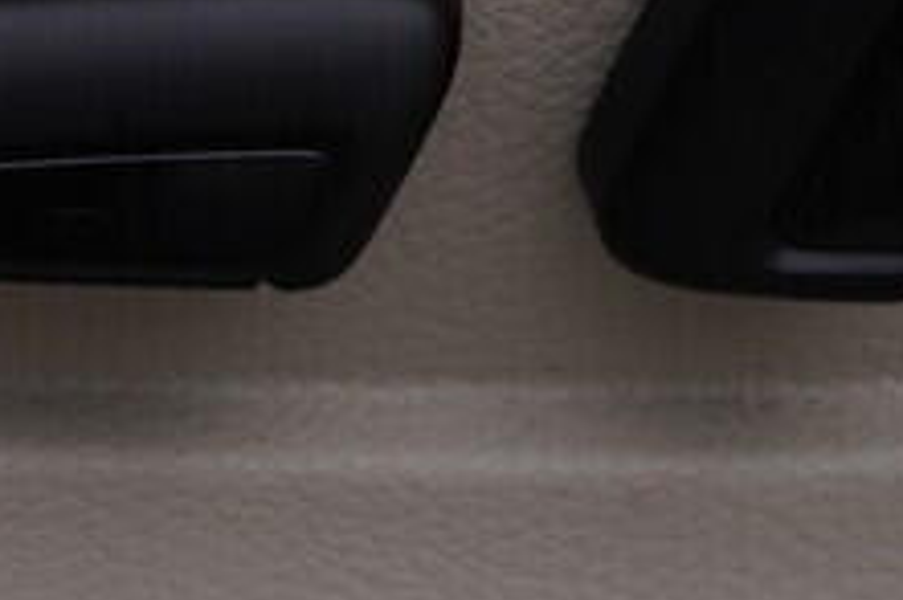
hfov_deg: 12.1
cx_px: -118
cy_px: -390
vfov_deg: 8.0
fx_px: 4186
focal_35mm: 167
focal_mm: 24
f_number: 4
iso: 125
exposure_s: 1/80
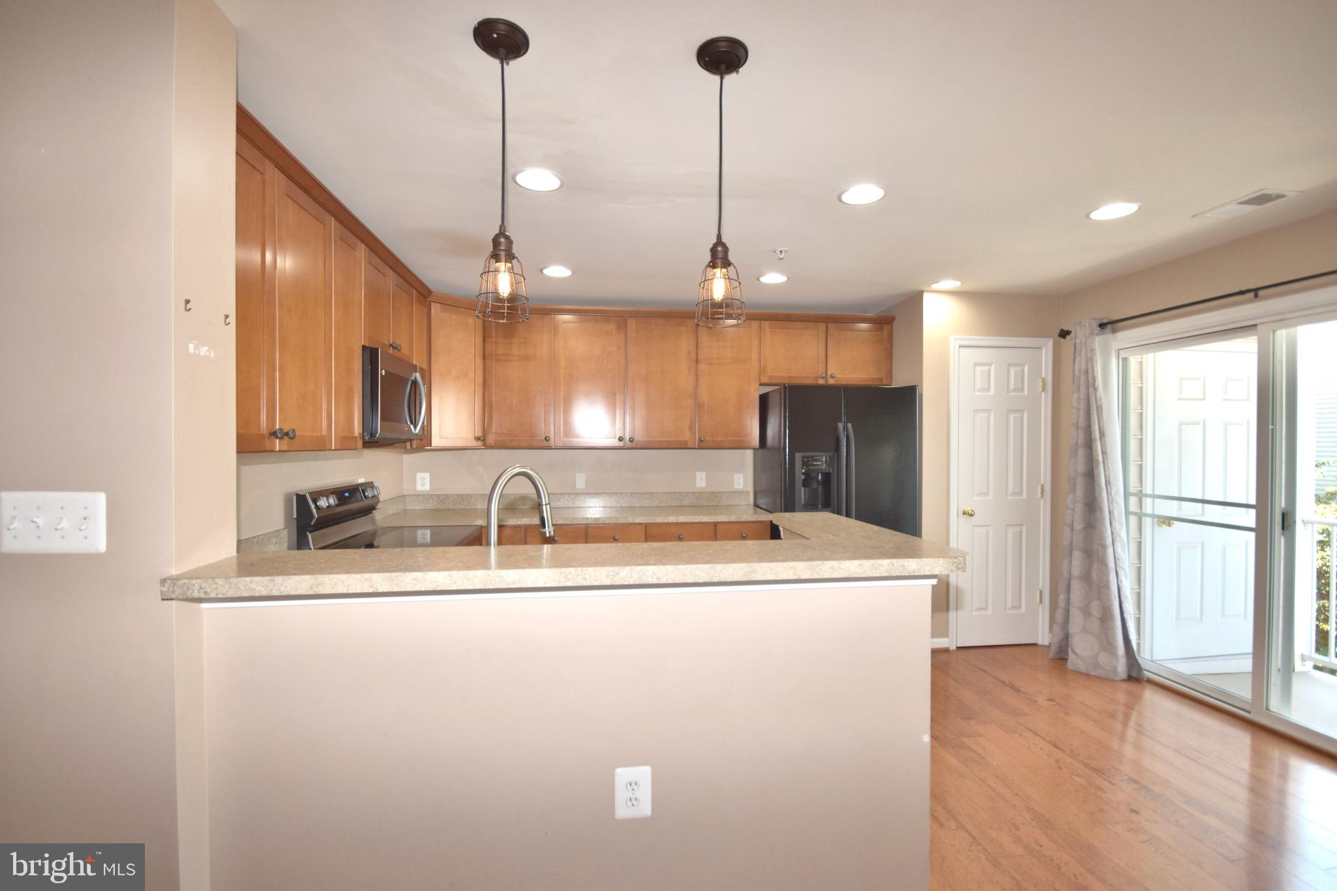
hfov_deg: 100.4
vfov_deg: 77.3
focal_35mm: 15
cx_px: 668
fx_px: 557
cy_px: 446
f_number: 5.6
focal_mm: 10
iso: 400
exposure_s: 1/60
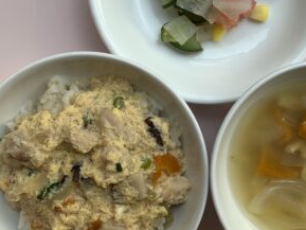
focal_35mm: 45
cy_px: 87
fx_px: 398
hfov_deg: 41.7
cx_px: 192
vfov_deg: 32.1
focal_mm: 4.25
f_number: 1.8
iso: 25
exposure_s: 1/181
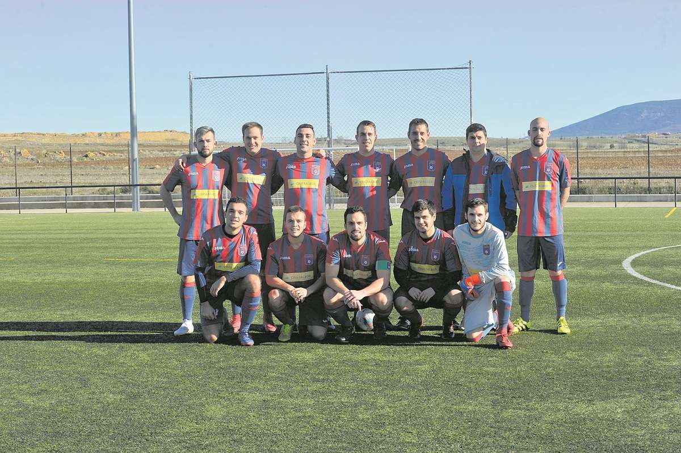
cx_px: 340
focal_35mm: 70
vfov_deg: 19.4
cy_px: 226
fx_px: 1323
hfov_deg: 28.9
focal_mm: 70
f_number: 10
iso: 200
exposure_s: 1/400
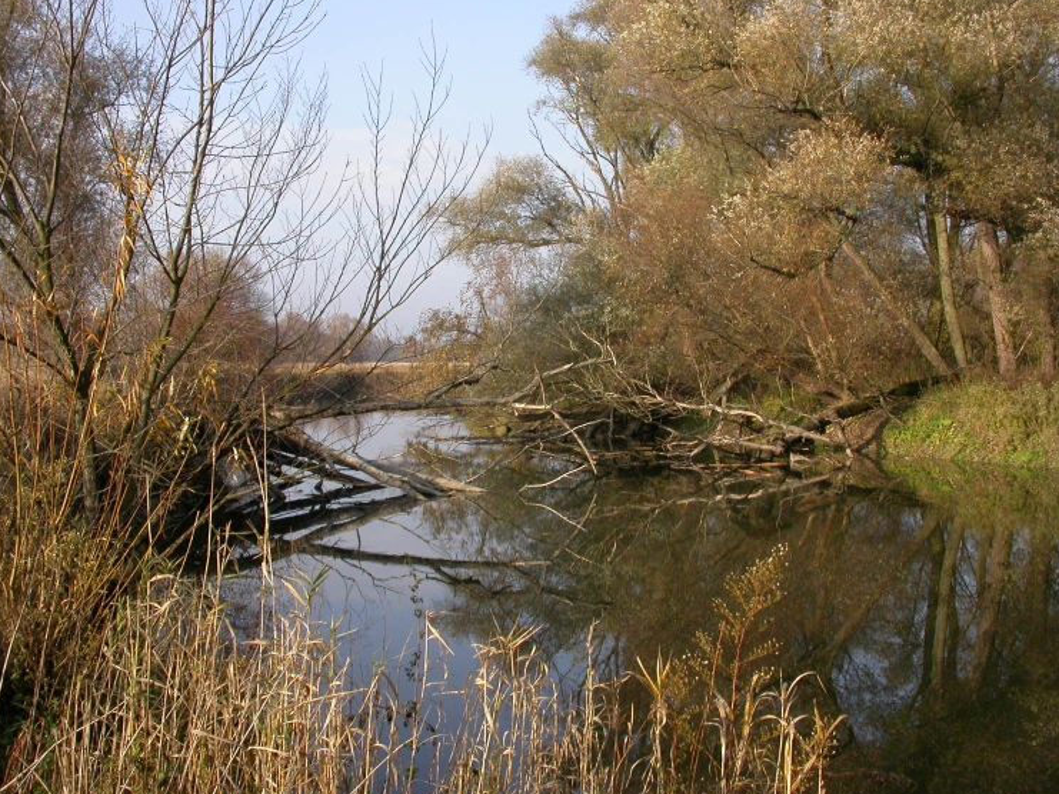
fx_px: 1255
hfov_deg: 45.8
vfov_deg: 35.1
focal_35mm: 41
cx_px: 513
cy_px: 374
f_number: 6.7
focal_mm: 7.85
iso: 100
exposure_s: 1/222
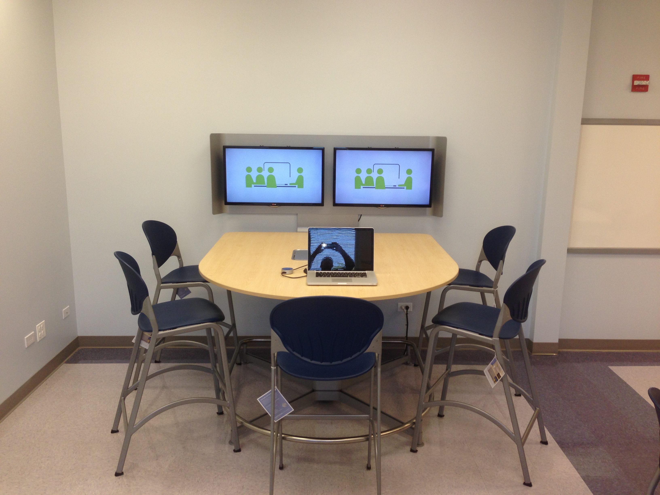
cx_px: 330
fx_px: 629
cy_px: 248
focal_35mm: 33
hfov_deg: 55.4
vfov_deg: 42.9
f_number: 2.4
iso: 50
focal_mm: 4.13
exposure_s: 1/60
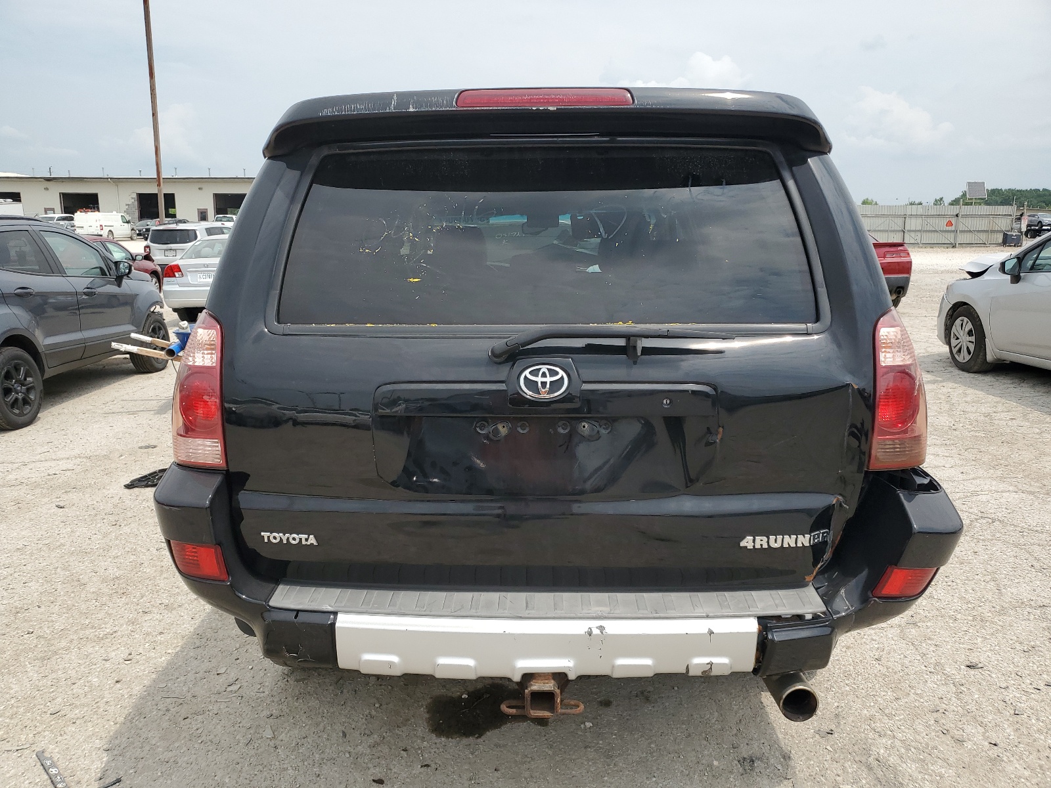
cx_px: 526
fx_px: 789
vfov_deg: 53.1
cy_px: 394
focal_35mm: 26
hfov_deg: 67.3
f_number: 1.5
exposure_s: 1/3333
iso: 50
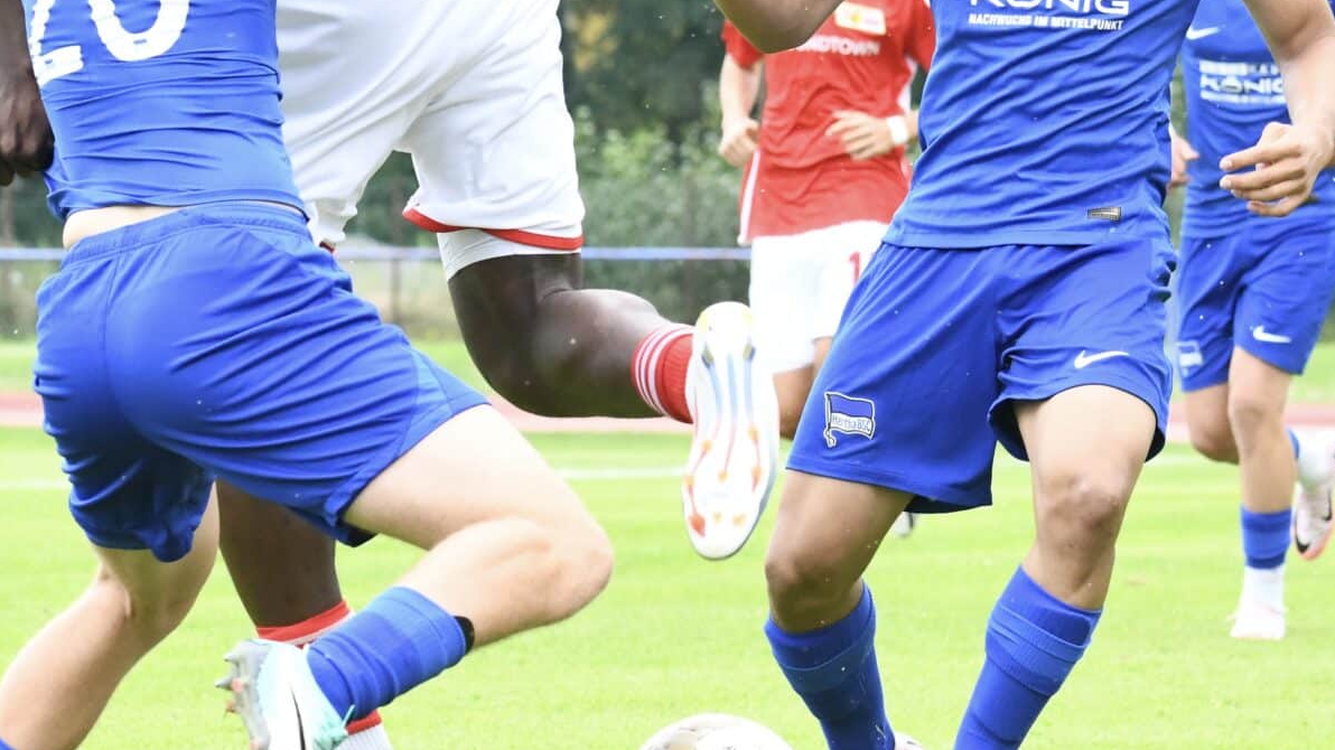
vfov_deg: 4.2
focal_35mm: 288
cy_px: 237
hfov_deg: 7.5
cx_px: 519
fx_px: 10193
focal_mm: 160
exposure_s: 1/1600
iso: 4000
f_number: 8
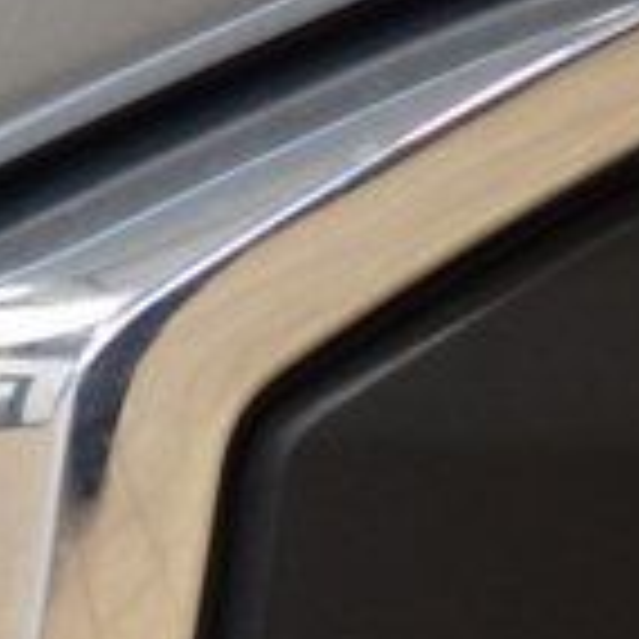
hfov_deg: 4.3
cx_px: -738
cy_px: 551
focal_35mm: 402
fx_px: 8396
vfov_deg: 4.4
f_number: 3.2
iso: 1600
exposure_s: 1/125
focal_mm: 70
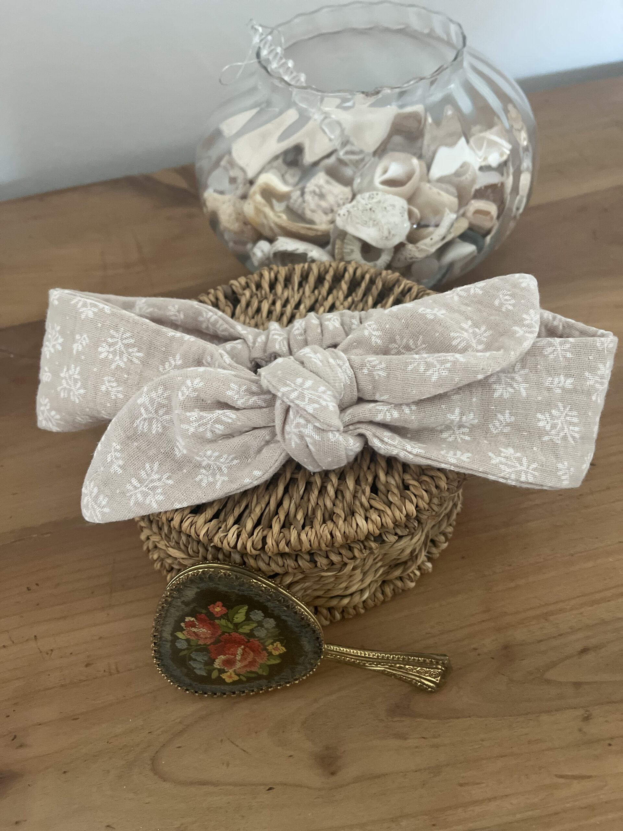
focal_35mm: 26
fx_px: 624
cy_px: 416
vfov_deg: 67.3
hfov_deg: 53.1
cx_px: 312
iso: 640
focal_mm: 5.1
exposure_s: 1/40
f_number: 1.6
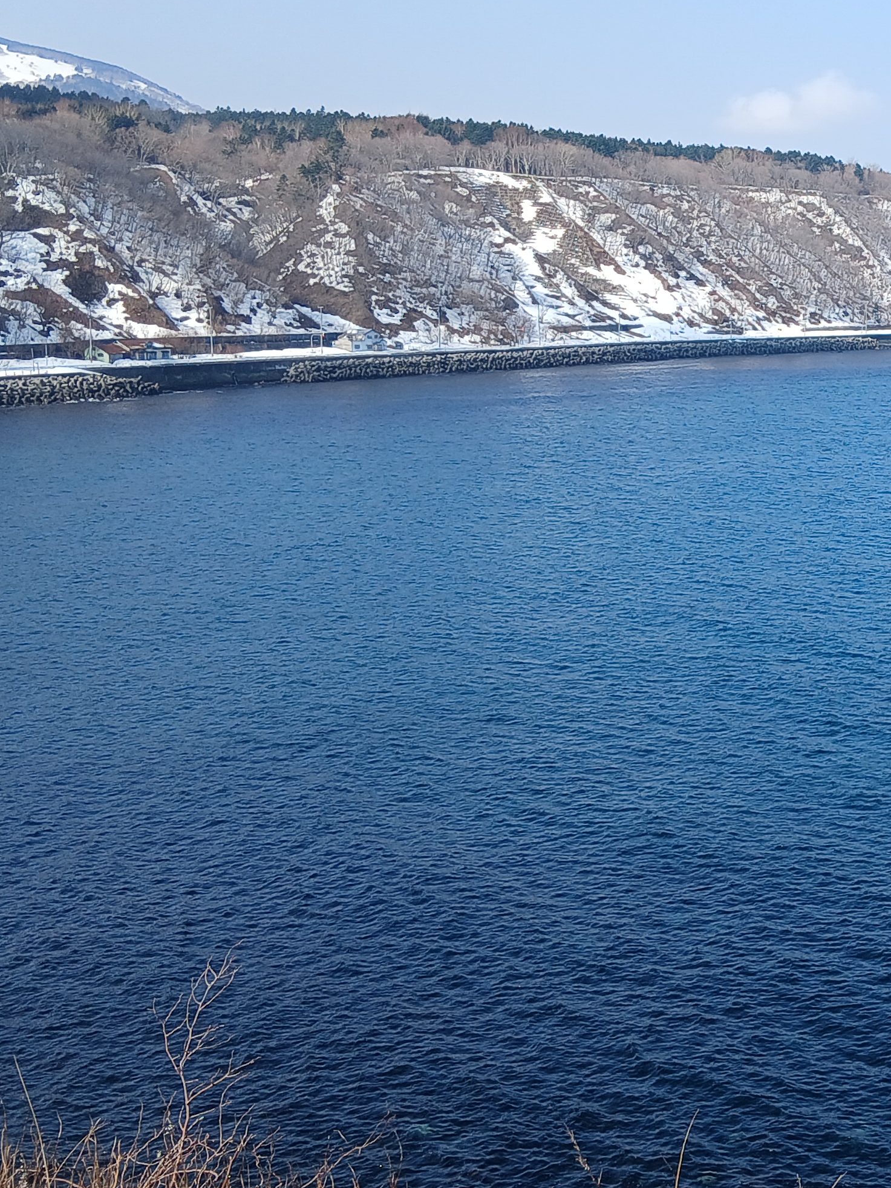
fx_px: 1853
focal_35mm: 54
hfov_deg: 25.4
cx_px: 944
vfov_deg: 35.5
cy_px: 513
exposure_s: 1/373
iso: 20
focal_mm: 3.86
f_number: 1.8
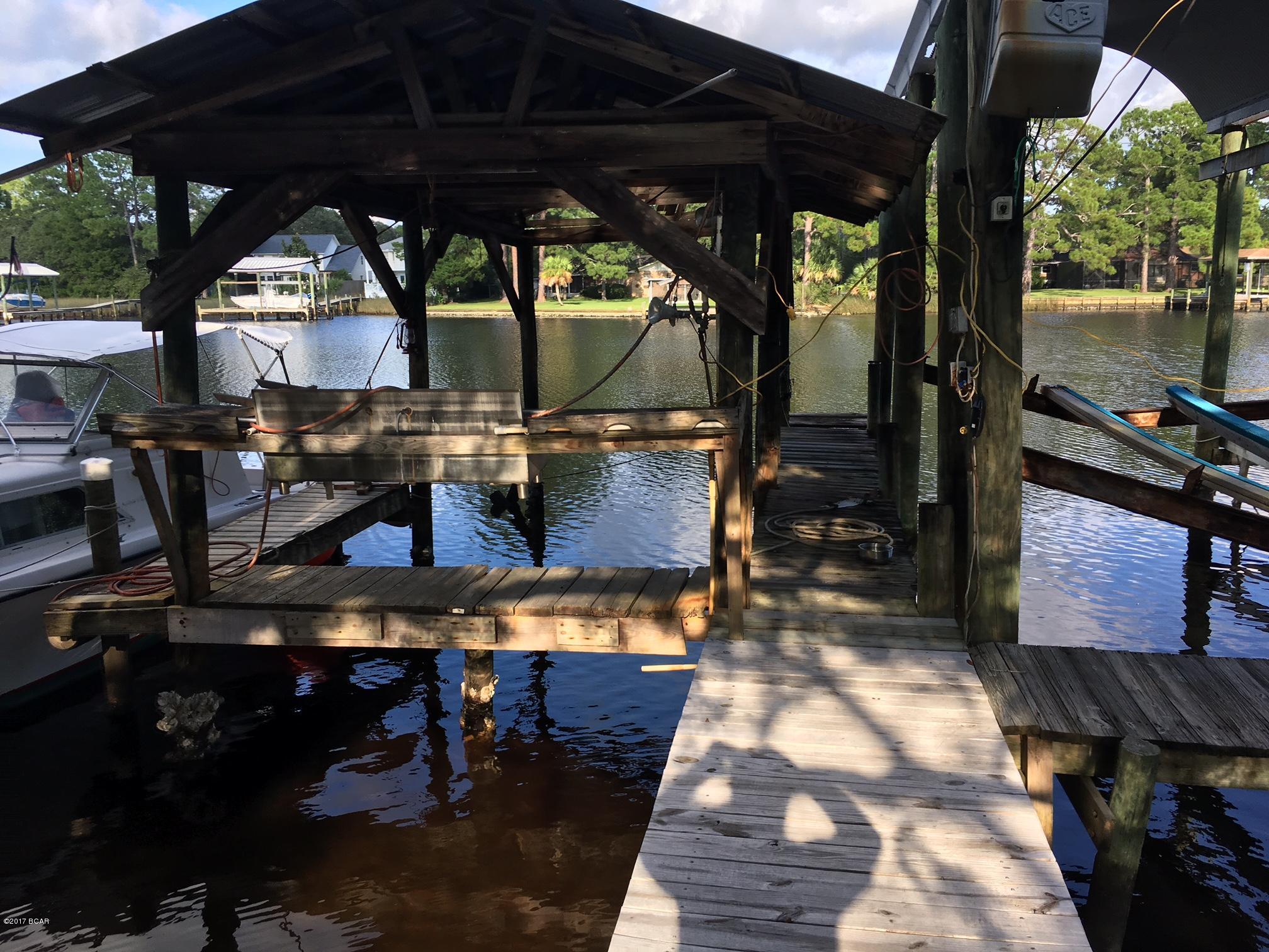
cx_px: 634
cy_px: 476
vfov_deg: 48.2
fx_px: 1063
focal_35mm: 29
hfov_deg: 61.7
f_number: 2.2
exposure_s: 1/503
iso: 25
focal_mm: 4.15
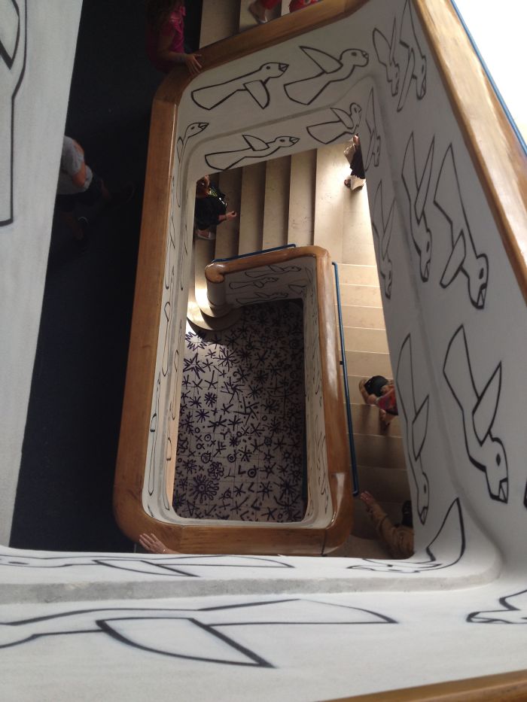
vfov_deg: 52.6
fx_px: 710
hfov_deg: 40.7
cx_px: 264
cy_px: 351
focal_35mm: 35
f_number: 2.4
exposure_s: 1/60
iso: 50
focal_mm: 4.28
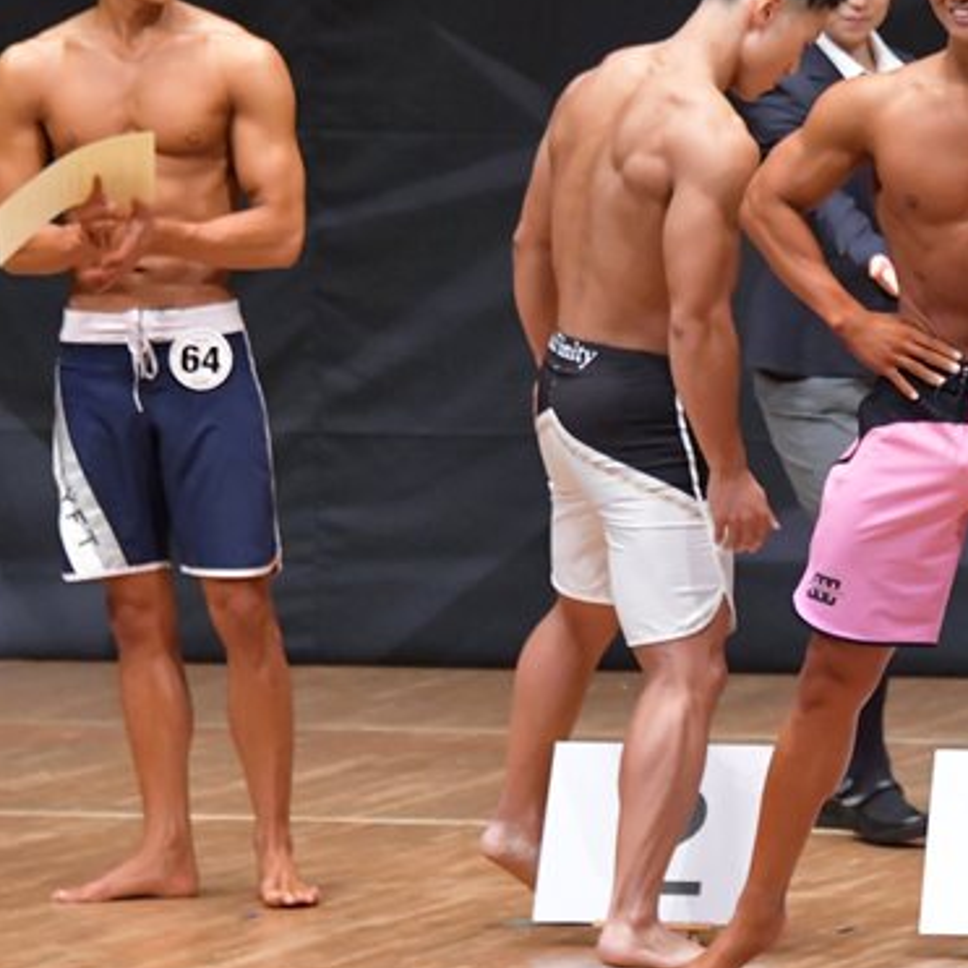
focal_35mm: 452
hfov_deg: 3.9
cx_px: 800
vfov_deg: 3.9
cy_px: 423
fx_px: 14300
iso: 8000
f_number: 5.6
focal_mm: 170
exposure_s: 1/400
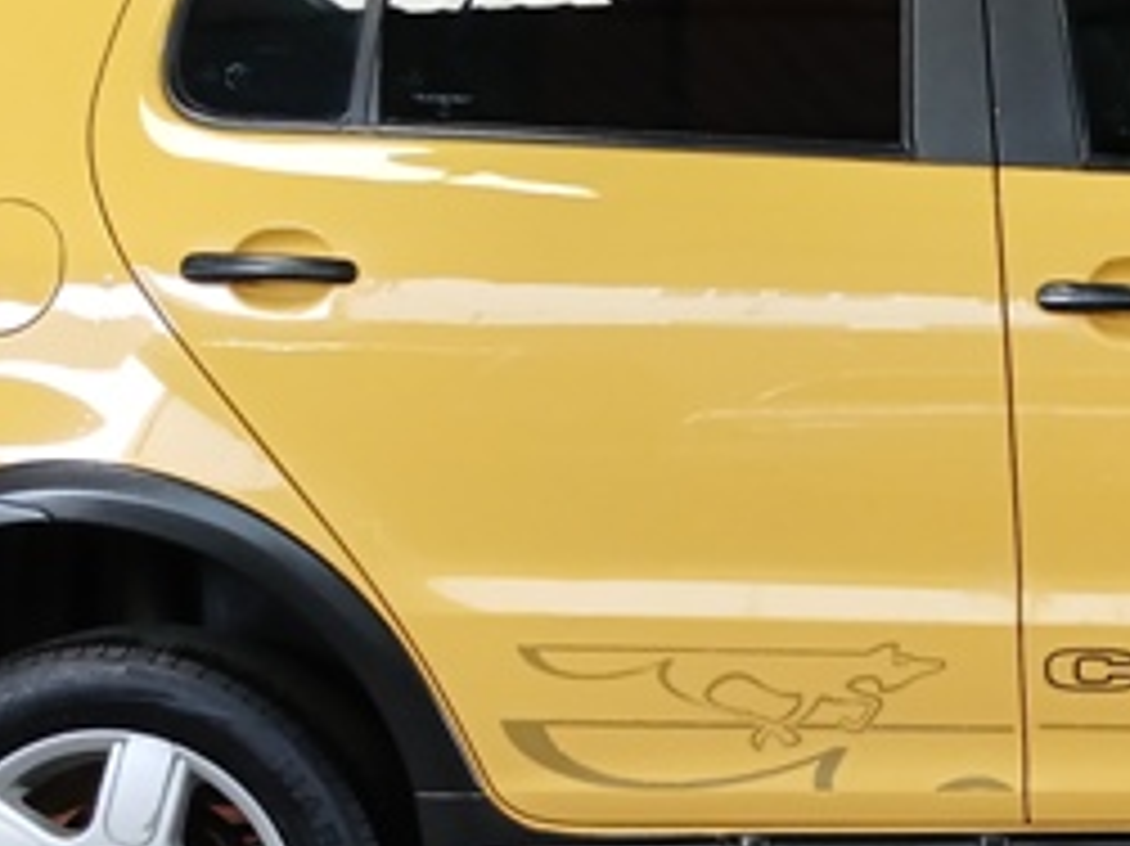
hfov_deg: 22.1
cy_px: 626
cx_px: 1292
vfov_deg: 17.7
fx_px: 2708
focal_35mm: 83
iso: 125
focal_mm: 3.98
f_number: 1.8
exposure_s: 1/50
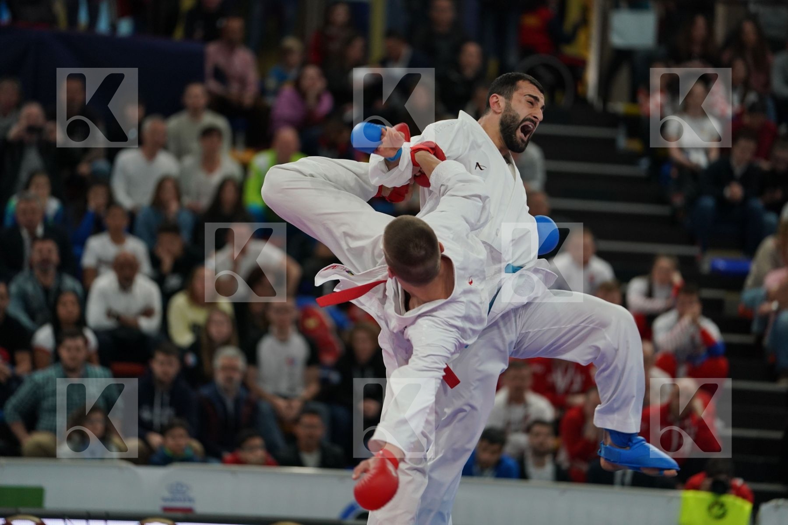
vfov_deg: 6.9
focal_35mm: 200
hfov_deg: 10.3
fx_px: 4377
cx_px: 394
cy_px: 262
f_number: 2.8
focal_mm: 200
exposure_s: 1/1000
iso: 1600
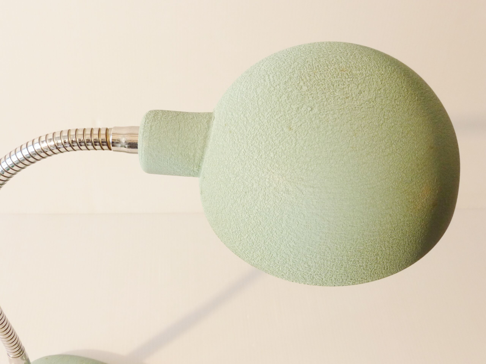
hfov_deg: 43.9
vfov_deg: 33.6
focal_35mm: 43
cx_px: 243
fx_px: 604
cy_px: 182
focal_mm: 7.4
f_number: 3.9
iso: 200
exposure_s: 1/60
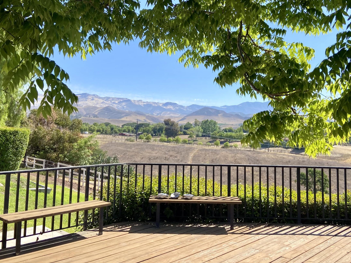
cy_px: 104
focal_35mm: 36
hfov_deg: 51.3
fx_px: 365
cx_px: 184
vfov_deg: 39.5
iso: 32
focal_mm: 4.25
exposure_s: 1/1927
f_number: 1.8
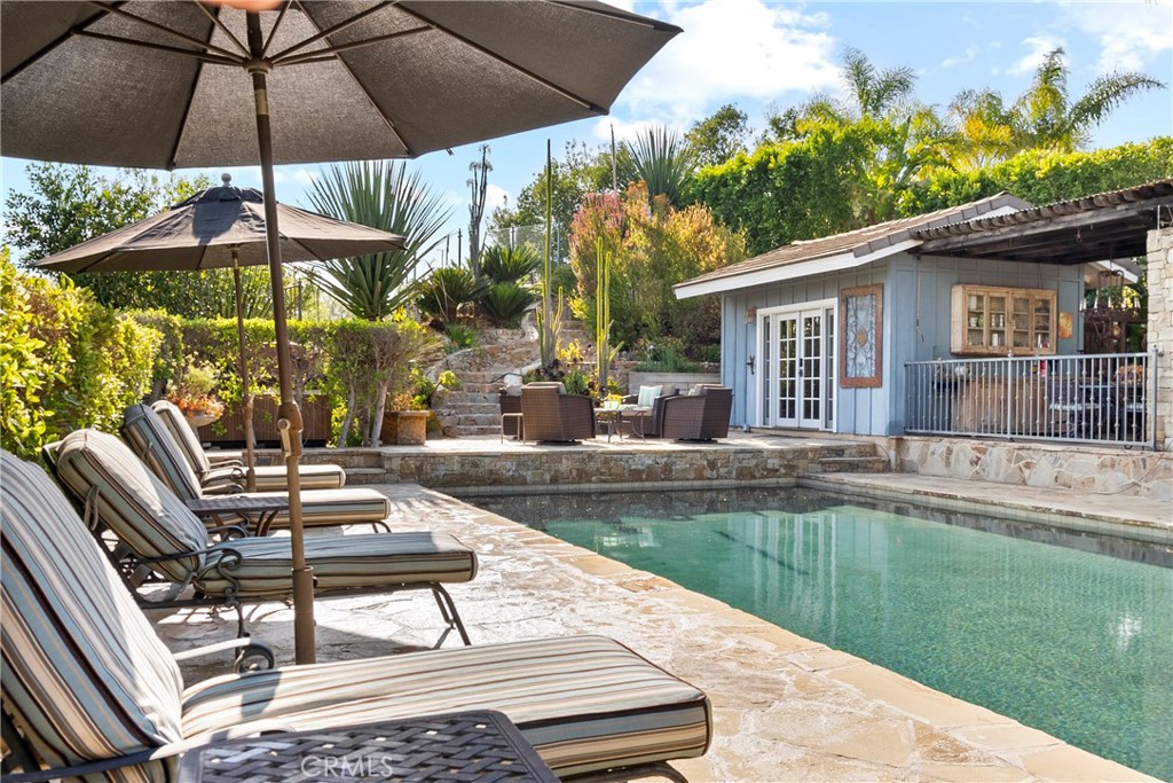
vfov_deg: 43.6
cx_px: 586
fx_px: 978
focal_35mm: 30
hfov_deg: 61.9
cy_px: 392
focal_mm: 20
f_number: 8
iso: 100
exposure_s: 1/30
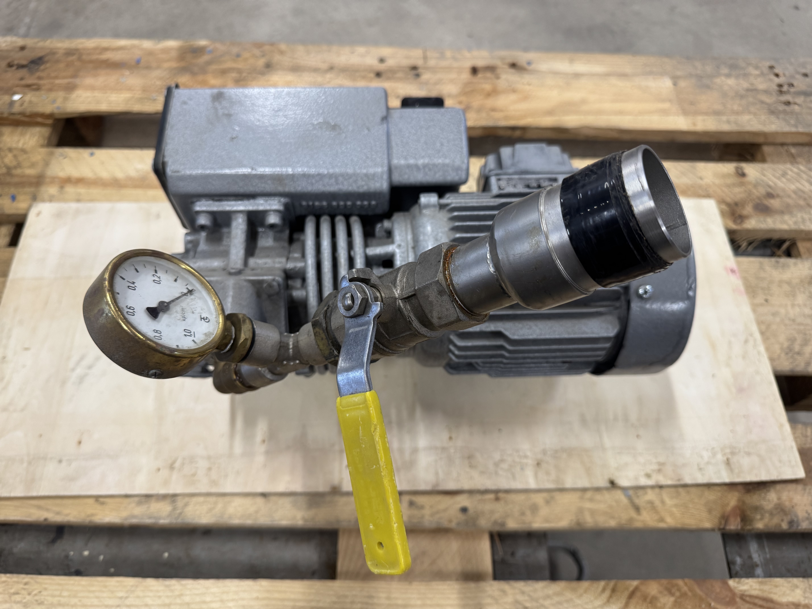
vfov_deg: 56.8
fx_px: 563
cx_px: 406
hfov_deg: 71.6
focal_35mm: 24
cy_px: 304
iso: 200
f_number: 1.78
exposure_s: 1/100
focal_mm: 6.76
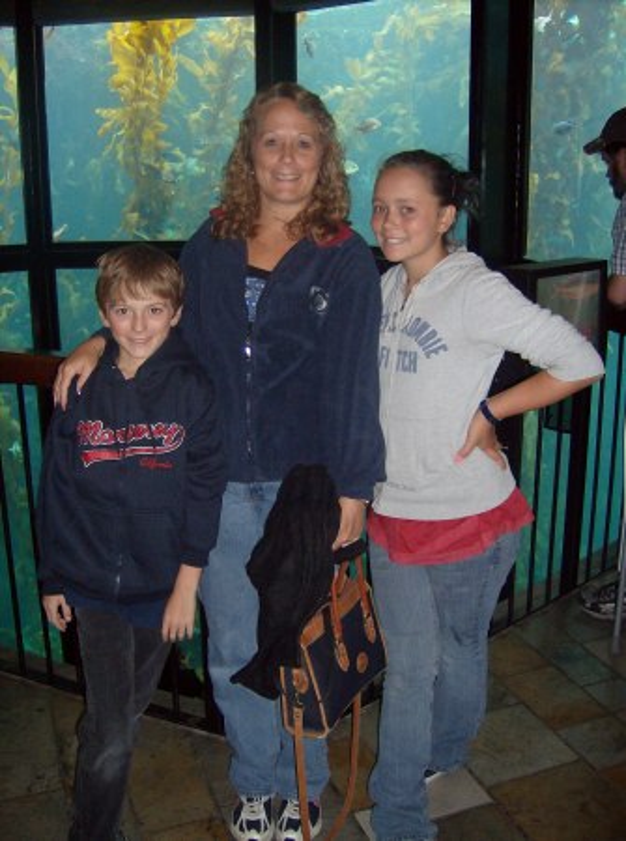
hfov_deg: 39.5
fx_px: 872
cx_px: 313
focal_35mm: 36
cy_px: 420
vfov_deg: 51.5
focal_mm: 6
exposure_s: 1/60
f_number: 2.8
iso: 200
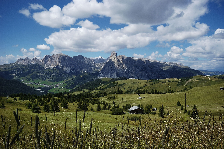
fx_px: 187
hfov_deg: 62.0
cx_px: 112
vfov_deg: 43.5
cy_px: 74
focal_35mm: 30
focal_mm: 20
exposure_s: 1/320
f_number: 11
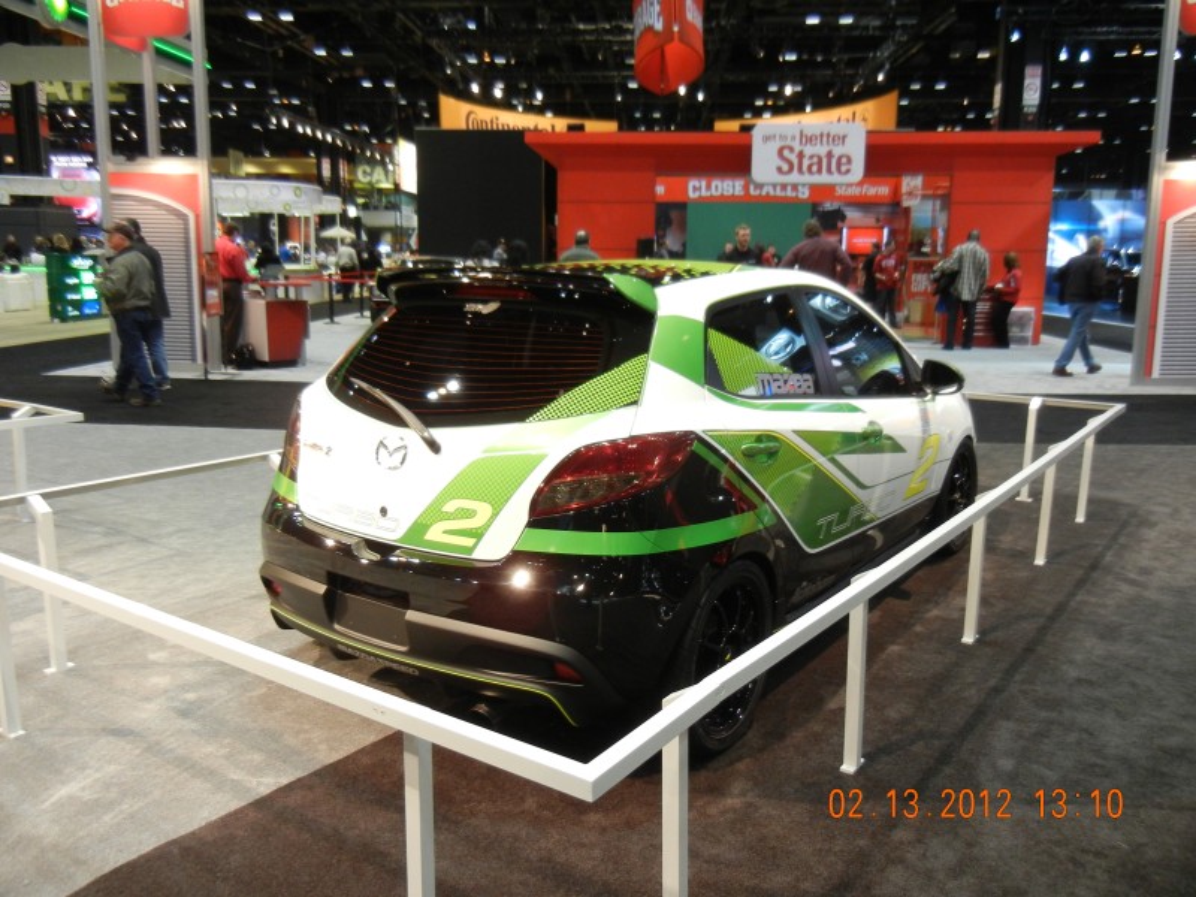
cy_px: 448
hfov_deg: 60.0
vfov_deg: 46.8
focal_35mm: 30
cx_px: 598
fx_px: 1037
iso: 400
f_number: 3.5
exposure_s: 1/37.3
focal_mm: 5.4
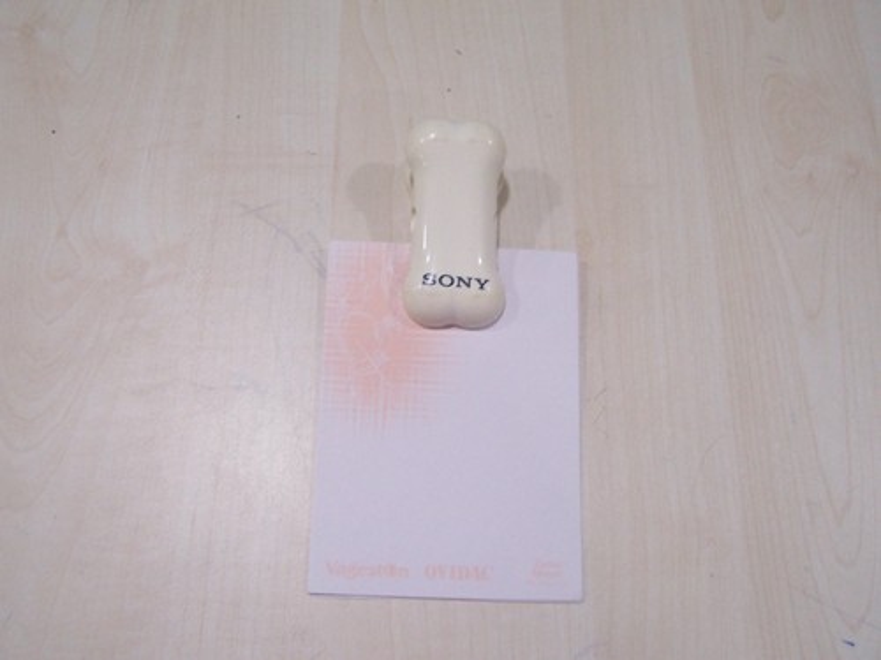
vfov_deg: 38.7
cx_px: 440
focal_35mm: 37
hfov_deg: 50.1
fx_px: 942
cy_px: 330
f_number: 2.8
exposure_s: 1/30
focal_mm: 5.6
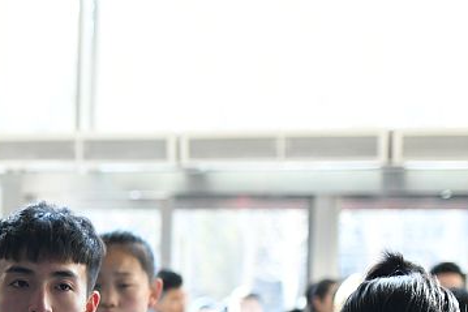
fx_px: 1520
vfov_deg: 11.5
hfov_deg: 16.2
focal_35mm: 117
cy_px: 346
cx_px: -211
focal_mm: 35
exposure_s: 1/800
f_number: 2.2
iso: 1250
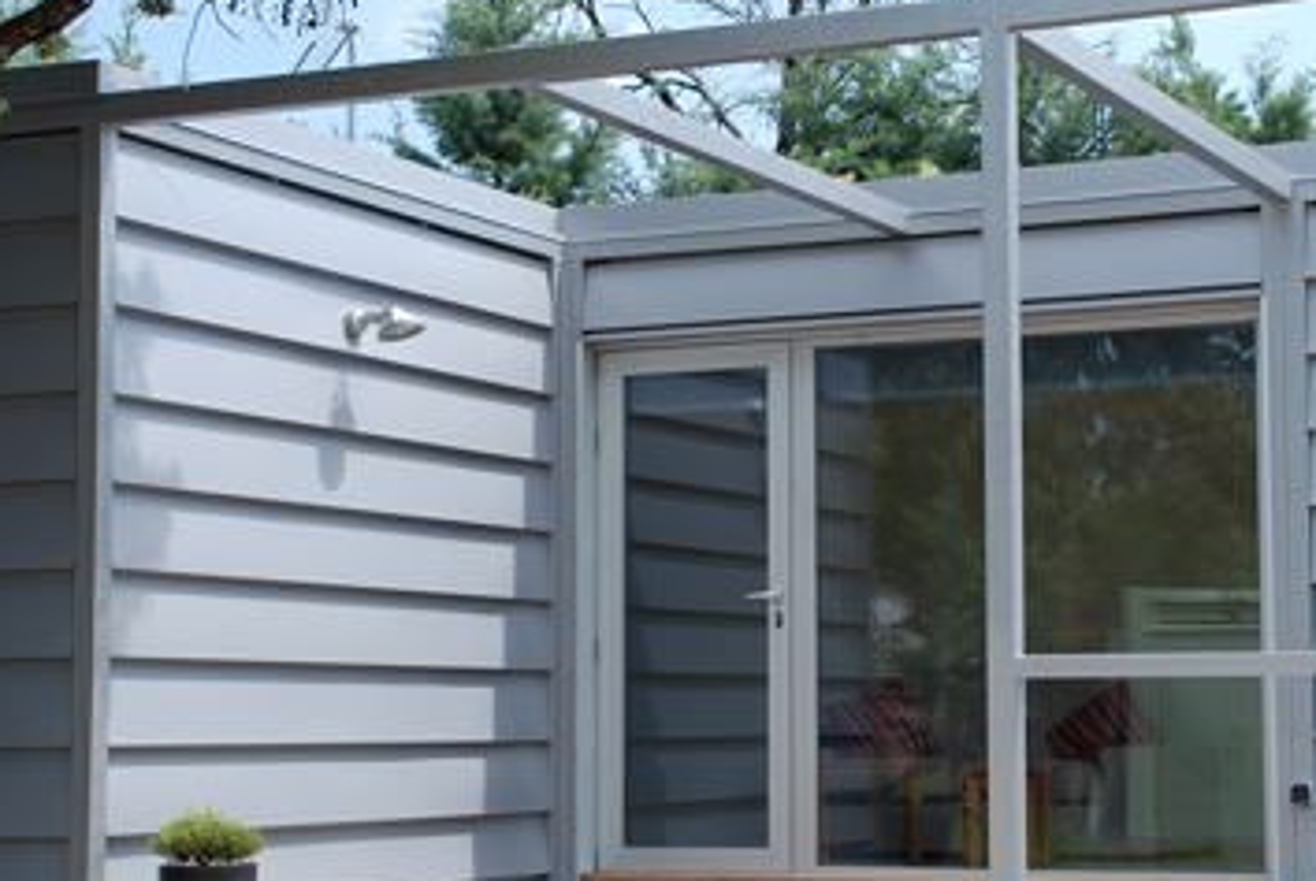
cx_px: 812
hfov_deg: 24.1
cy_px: 442
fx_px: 3071
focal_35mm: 84
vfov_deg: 16.3
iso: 100
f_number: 7.1
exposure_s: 1/200
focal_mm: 31
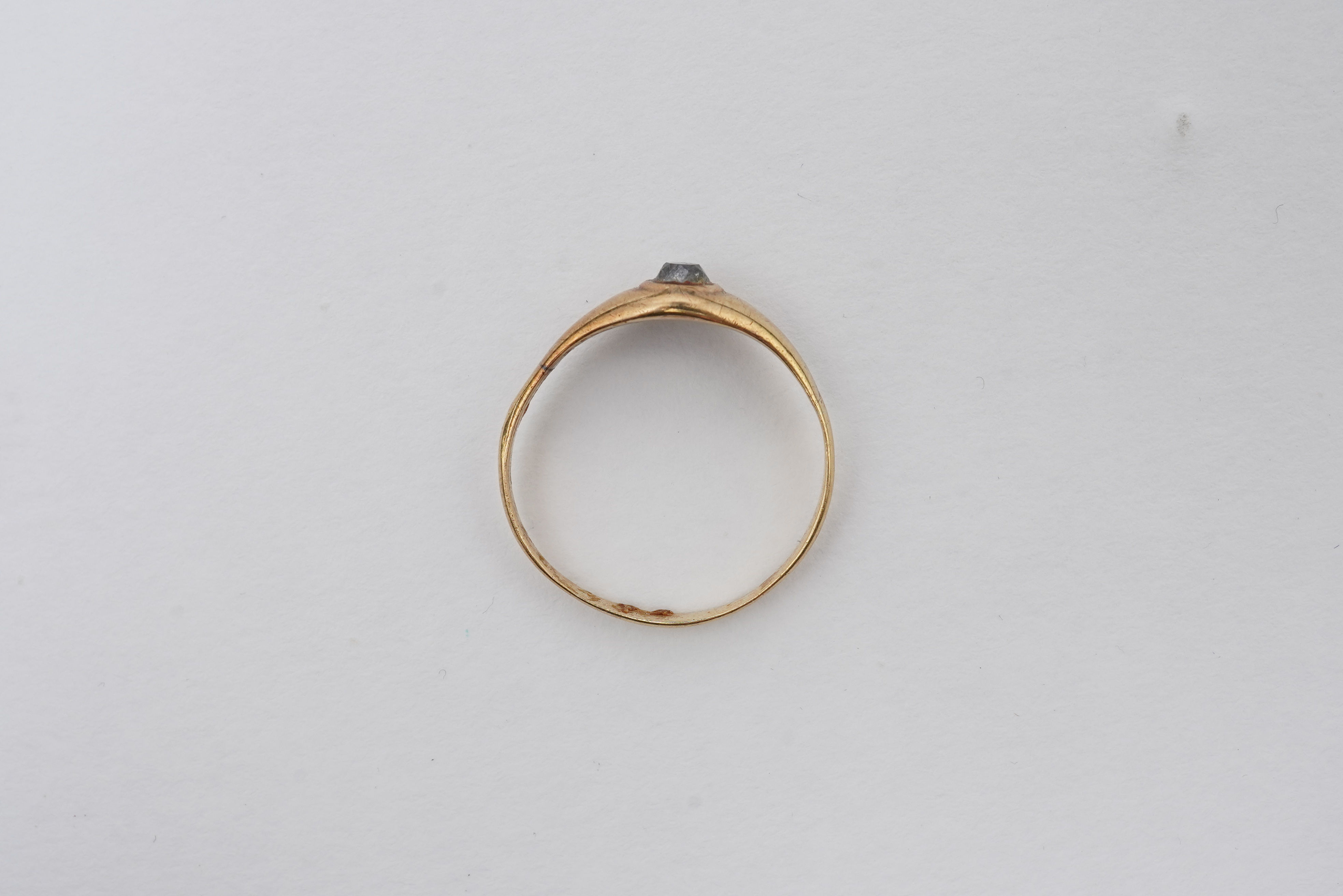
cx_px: 672
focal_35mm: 45
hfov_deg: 43.6
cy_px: 448
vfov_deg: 29.9
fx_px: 1679
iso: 500
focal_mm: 30
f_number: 20
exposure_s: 1/100
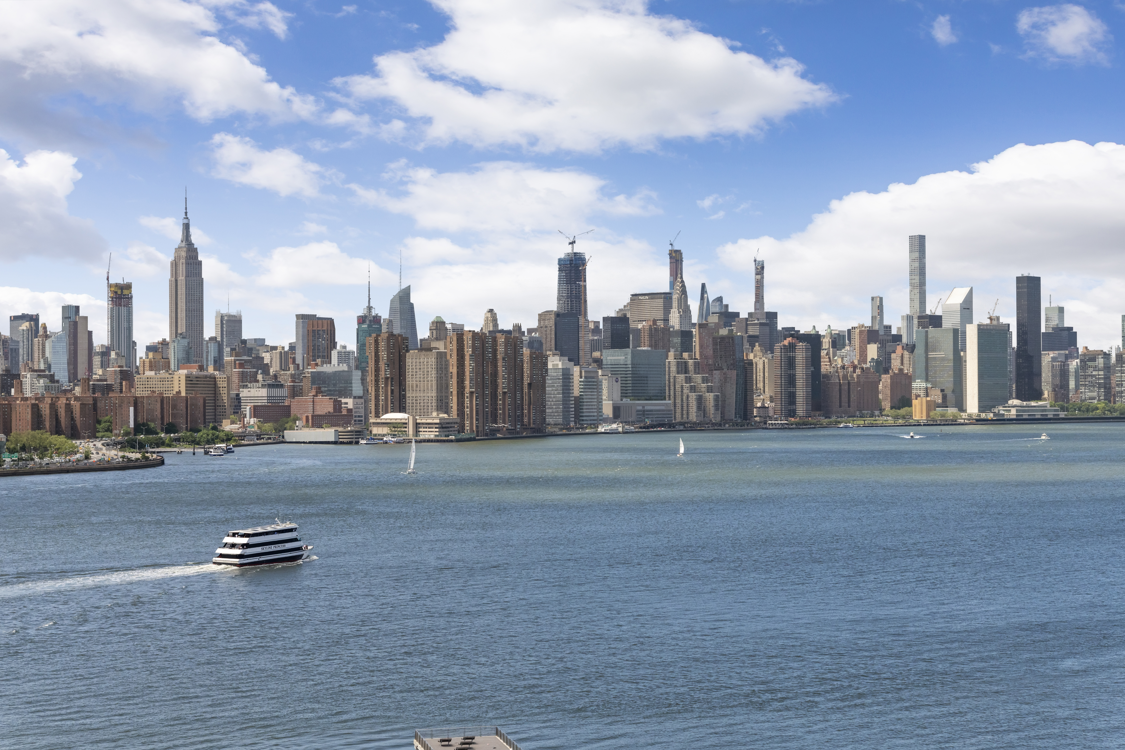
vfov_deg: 22.6
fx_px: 1875
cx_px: 562
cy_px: 375
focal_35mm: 60
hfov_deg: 33.4
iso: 320
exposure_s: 1/3200
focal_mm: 60
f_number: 9
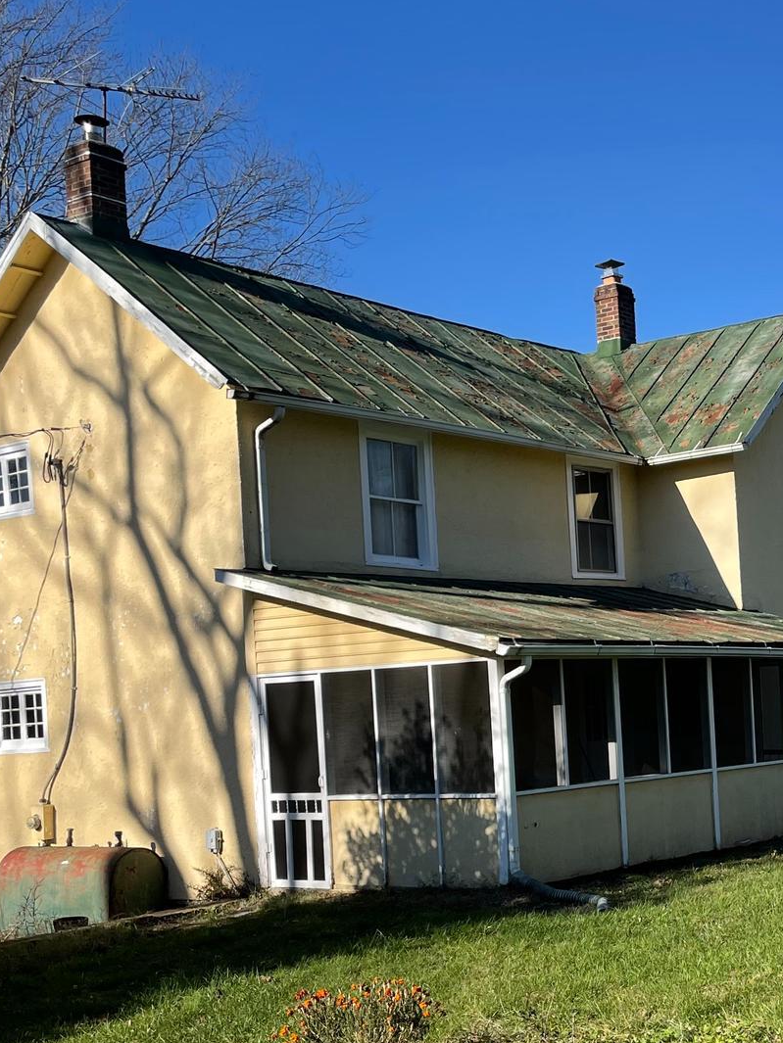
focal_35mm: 50
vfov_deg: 37.7
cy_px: 718
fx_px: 1508
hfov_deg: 27.1
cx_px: 822
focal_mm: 4.2
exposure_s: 1/2681
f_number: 1.6
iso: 32
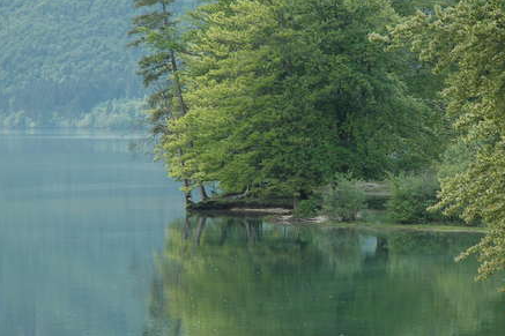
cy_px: 116
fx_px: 2426
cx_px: 357
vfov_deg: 7.9
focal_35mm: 173
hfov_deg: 11.9
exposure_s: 1/125
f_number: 5.6
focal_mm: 70
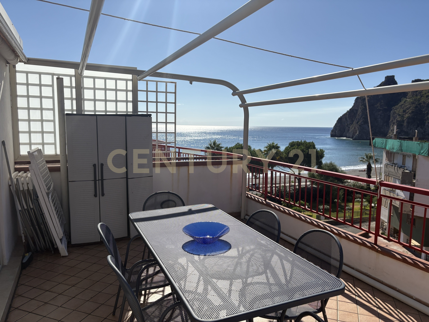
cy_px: 161
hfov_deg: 67.3
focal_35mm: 26
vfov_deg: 53.1
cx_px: 214
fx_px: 322
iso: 50
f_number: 1.6
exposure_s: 1/6993
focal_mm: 5.96
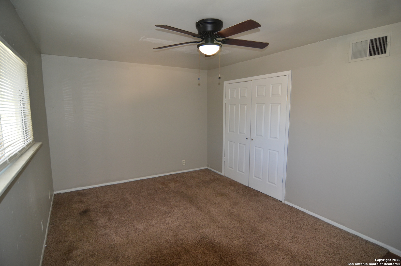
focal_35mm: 18
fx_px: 200
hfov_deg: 90.1
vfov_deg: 67.1
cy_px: 133
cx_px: 200
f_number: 4
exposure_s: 1/60
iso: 800
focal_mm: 12
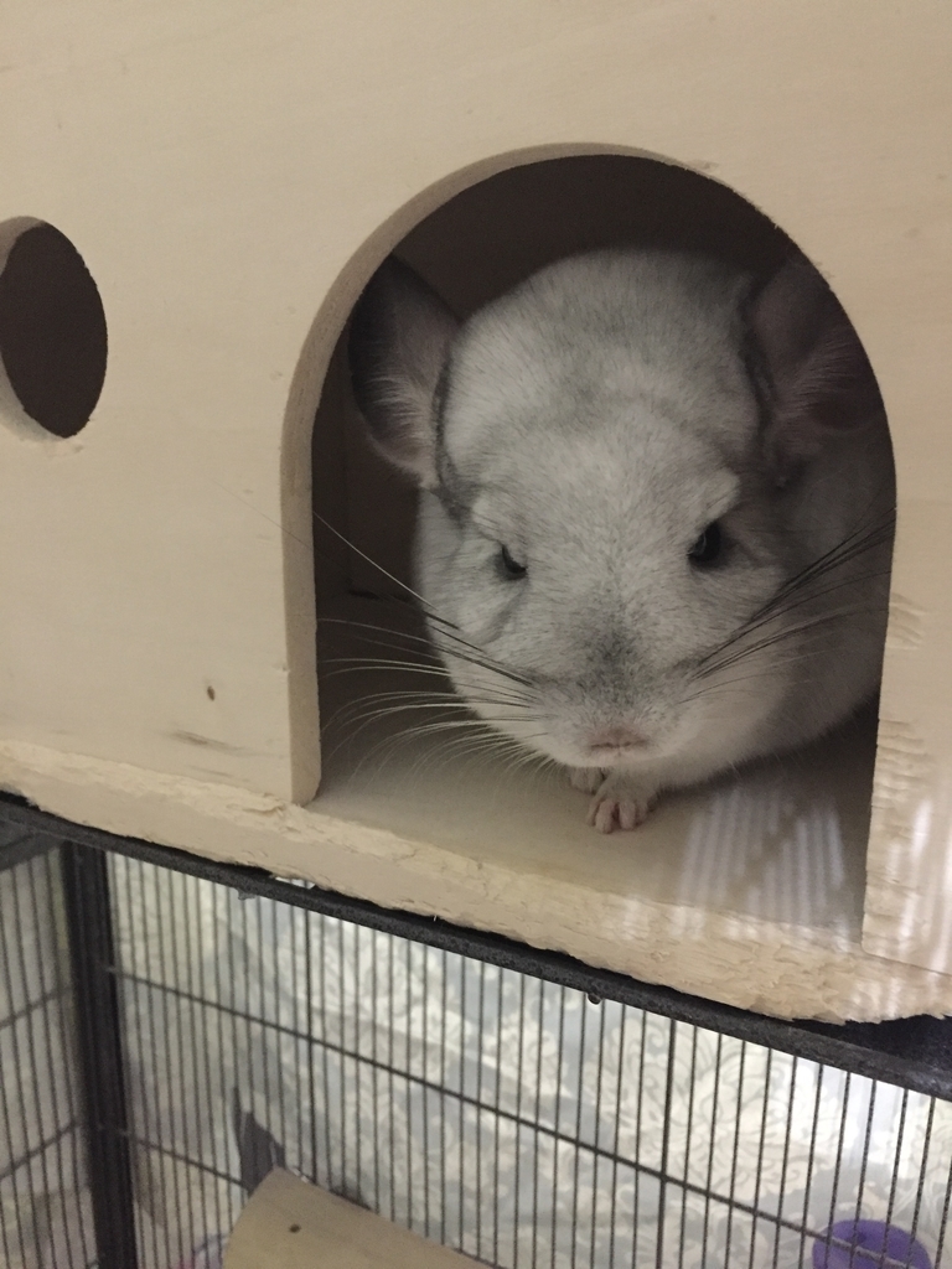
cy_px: 634
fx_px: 1063
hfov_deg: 48.2
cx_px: 476
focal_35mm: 29
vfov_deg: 61.7
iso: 640
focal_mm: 4.15
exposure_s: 1/15
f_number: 2.2
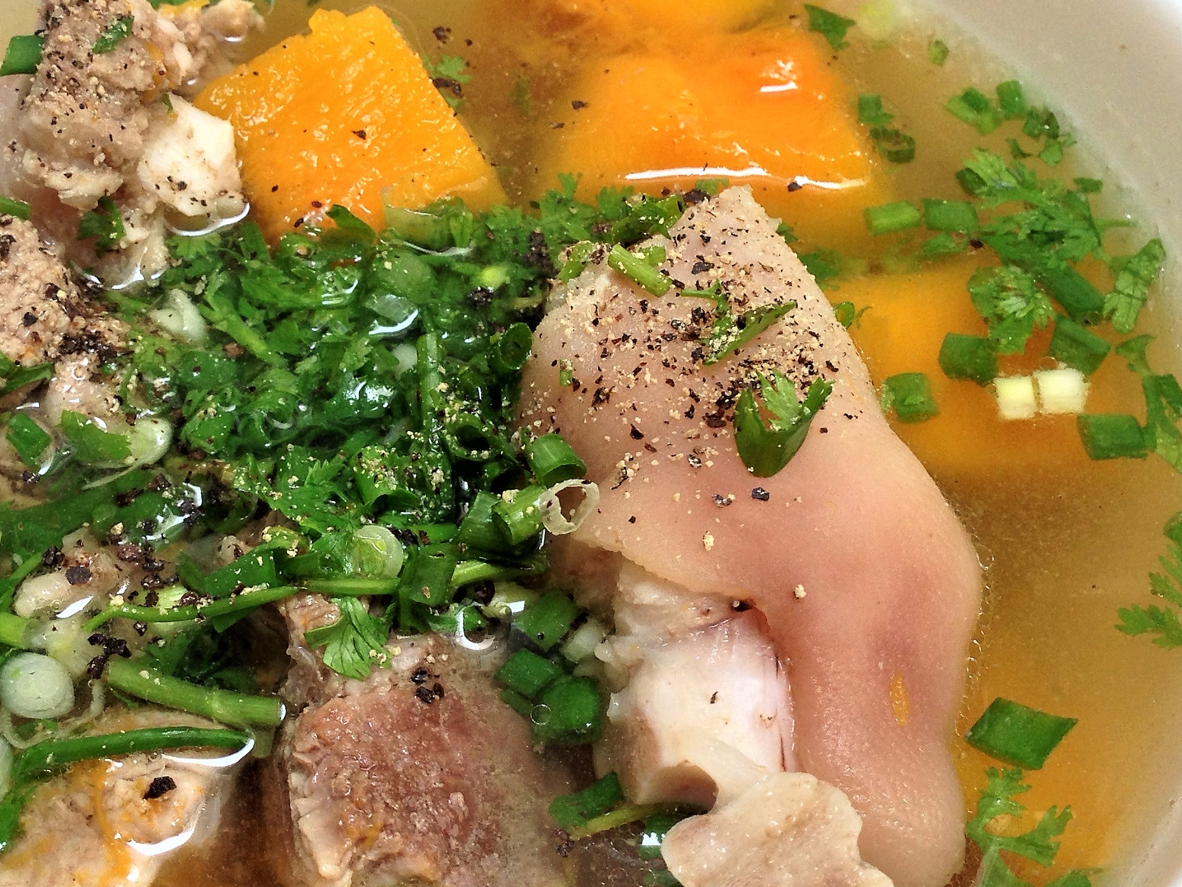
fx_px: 1981
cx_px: 403
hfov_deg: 33.0
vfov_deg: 25.2
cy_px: 492
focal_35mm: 58
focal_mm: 4.12
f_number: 2.4
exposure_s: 1/120
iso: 64
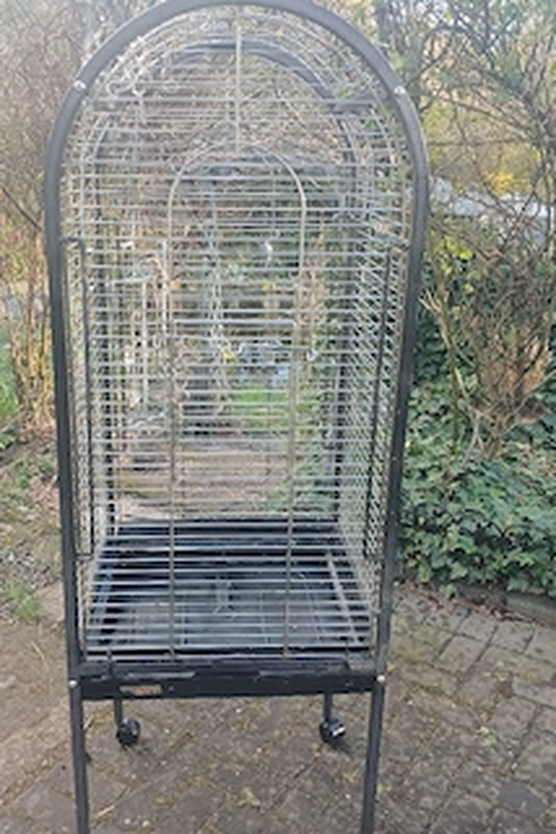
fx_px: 811
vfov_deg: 54.4
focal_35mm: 35
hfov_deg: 37.7
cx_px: 216
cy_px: 423
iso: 50
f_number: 1.8
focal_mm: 3.98
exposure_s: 1/50.3
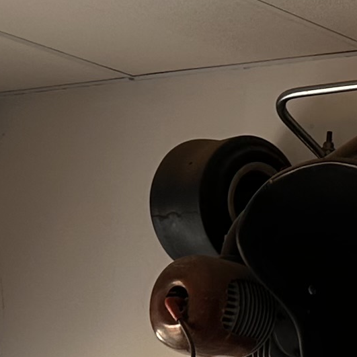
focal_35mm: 161
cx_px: 842
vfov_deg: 10.8
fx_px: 1879
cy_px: 272
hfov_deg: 9.7
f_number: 1.78
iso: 64
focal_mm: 6.86
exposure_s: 1/121
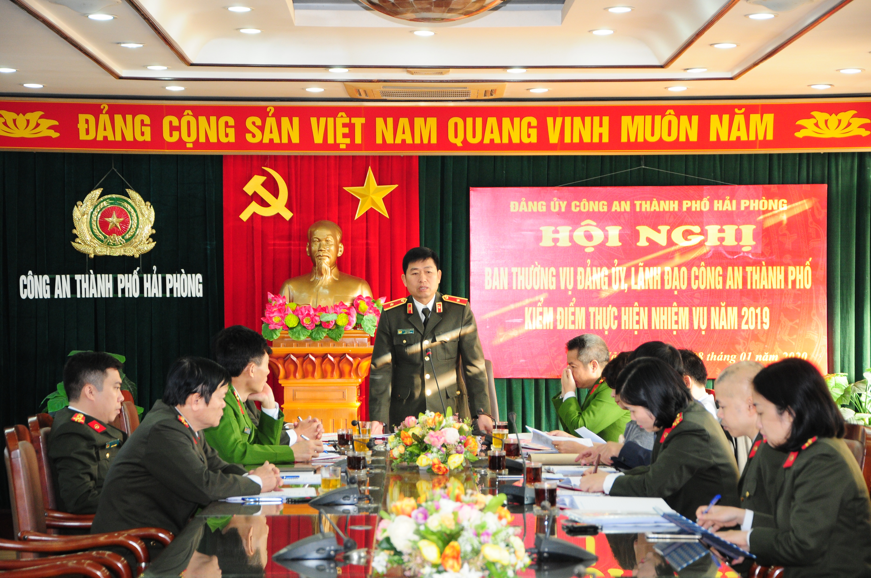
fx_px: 2247
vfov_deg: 14.7
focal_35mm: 93
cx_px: 436
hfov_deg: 21.9
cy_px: 289
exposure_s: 1/60
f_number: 5.3
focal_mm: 62
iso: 800
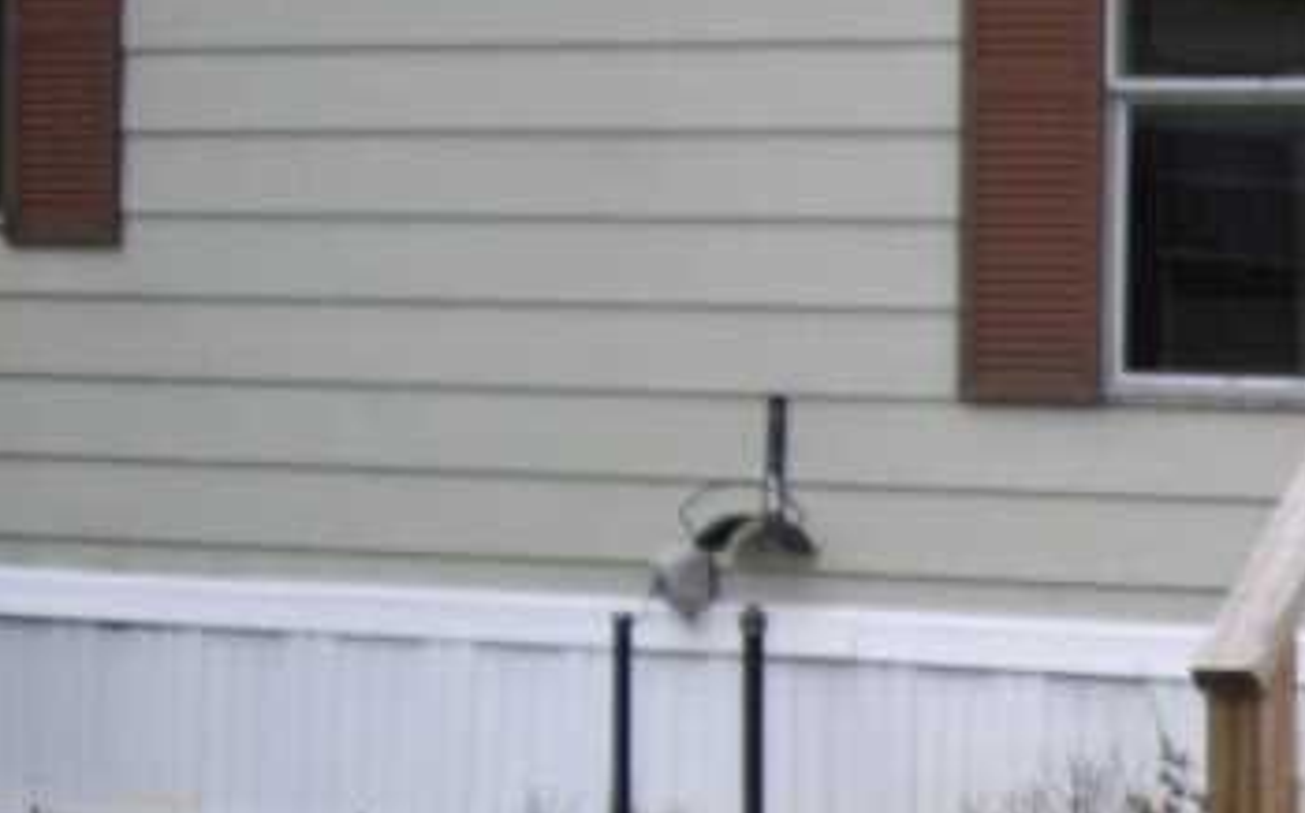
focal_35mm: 118
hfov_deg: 16.4
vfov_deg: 11.1
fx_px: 4193
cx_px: 1872
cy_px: 492
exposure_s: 1/400
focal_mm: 7.9
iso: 64
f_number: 2.8
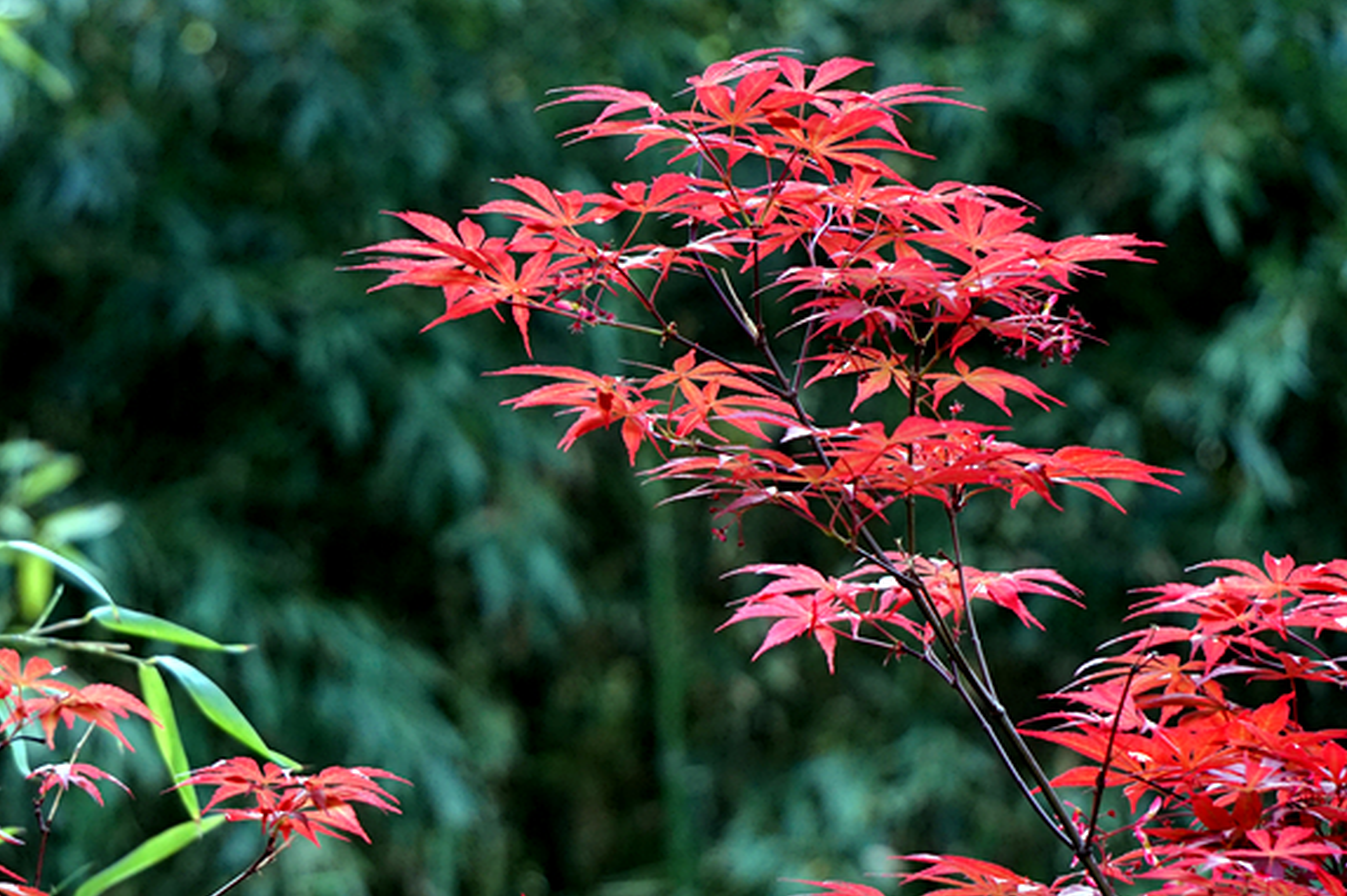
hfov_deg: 8.5
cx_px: 534
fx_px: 9084
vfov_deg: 5.6
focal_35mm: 243
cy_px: 534
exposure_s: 1/200
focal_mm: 116
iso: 800
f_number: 5.6
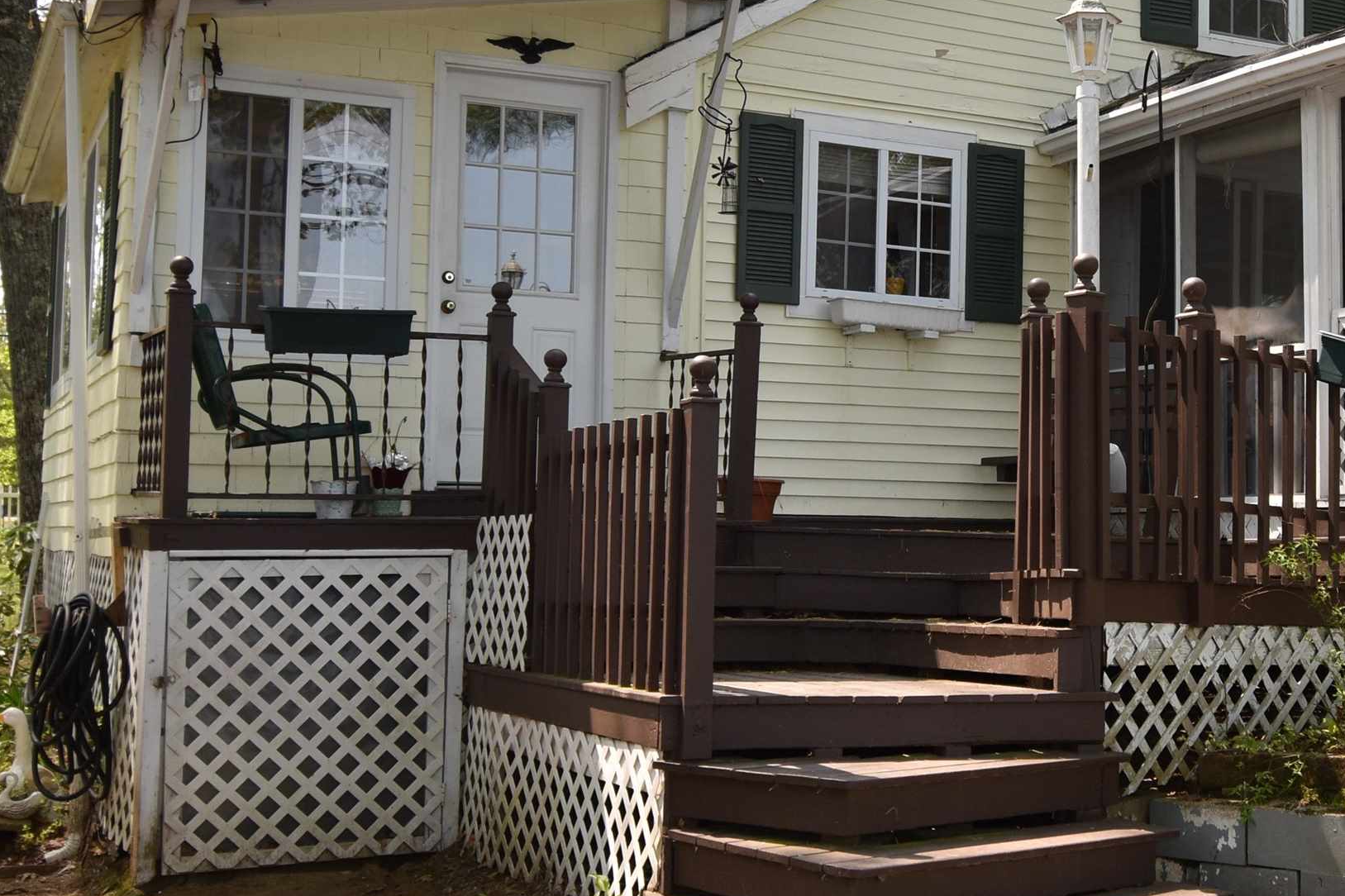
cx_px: 1017
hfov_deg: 37.9
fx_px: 1905
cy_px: 415
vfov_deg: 26.5
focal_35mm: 51
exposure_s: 1/200
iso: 110
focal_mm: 18
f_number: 5.6
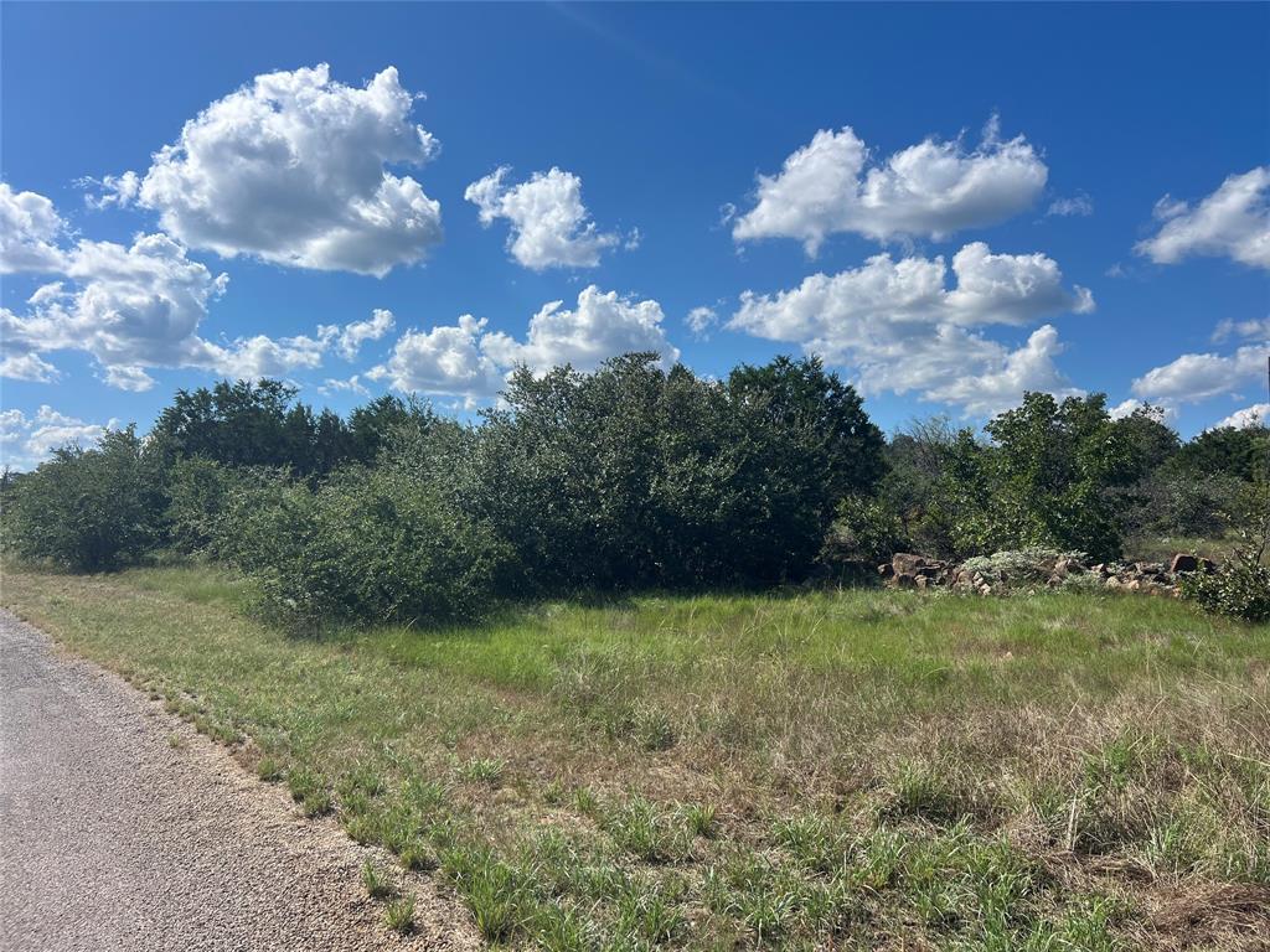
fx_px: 954
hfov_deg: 67.3
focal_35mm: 26
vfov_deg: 53.1
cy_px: 476
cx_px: 635
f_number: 1.5
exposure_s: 1/6211
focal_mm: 5.7
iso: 50
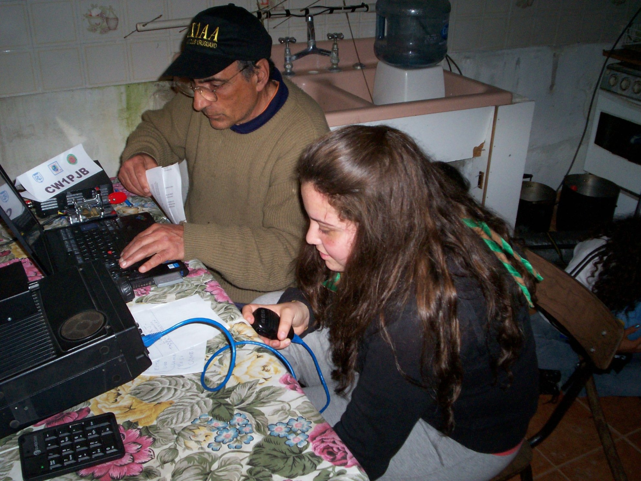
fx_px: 667
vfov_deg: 39.7
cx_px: 320
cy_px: 240
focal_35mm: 36
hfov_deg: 51.4
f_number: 4.5
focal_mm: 5.9
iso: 140
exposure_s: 1/64
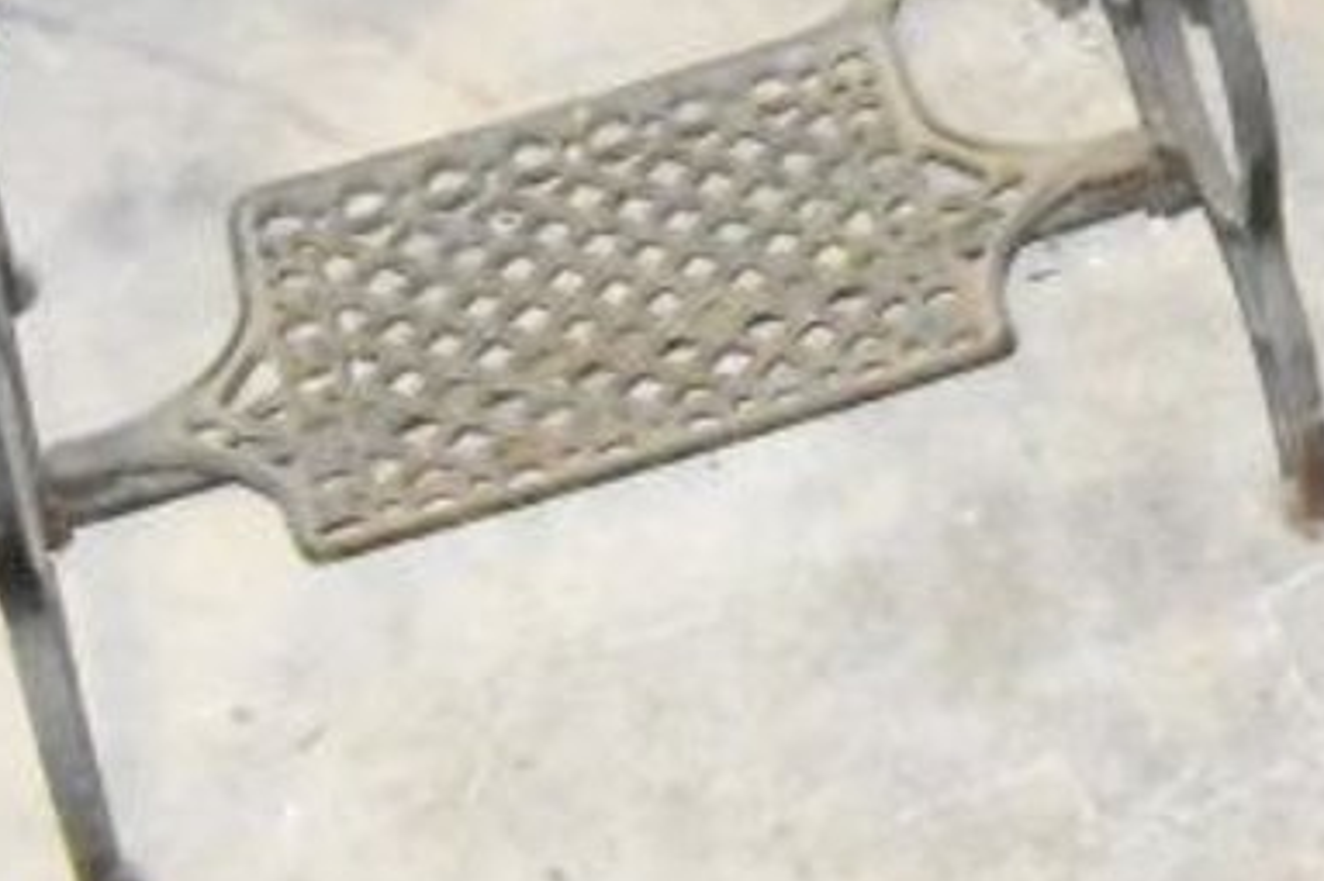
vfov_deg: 10.3
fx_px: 4411
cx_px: 2123
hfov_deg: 15.4
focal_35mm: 120
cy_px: -1038
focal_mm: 18
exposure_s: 1/60
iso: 25600
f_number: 8
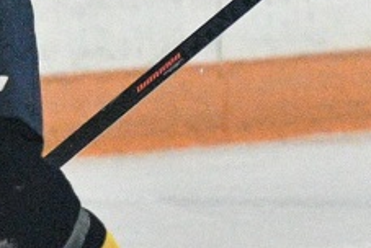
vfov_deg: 1.0
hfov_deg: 1.6
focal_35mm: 1322
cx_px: -452
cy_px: 111
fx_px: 13641
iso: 8000
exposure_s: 1/1000
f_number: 4
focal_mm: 180
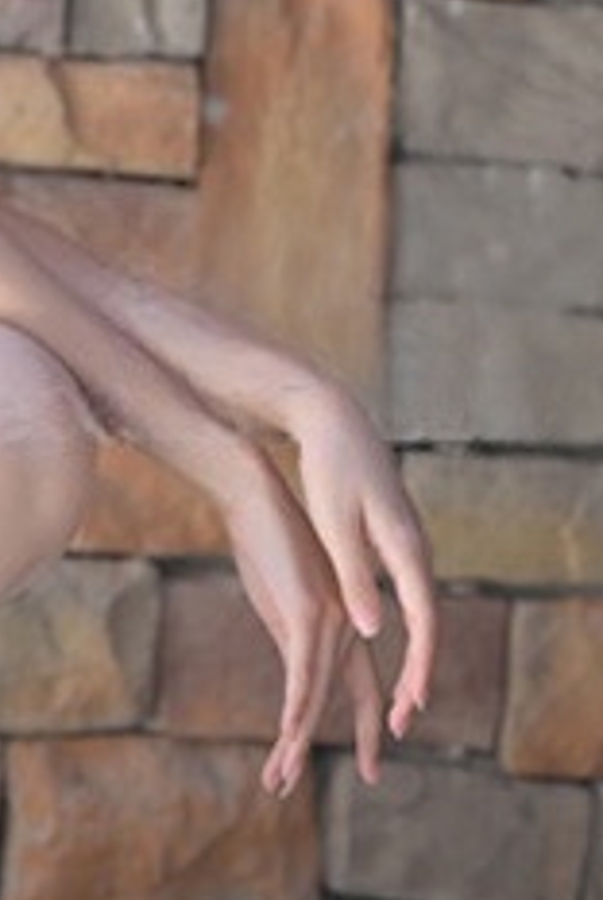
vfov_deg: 5.9
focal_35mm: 351
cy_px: 77
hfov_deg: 3.9
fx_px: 8792
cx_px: -257
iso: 400
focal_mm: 115
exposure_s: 1/200
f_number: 4
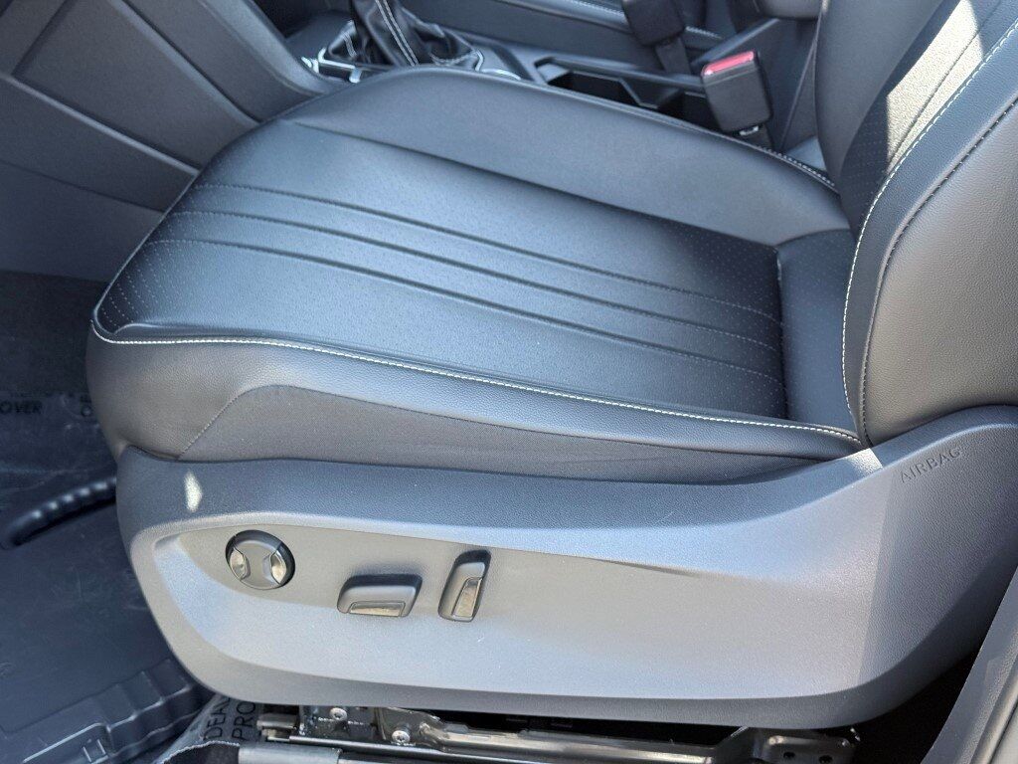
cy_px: 382
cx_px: 509
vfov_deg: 30.3
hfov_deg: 39.7
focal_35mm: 48
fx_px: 1412
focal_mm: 6.76
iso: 80
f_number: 1.78
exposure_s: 1/121
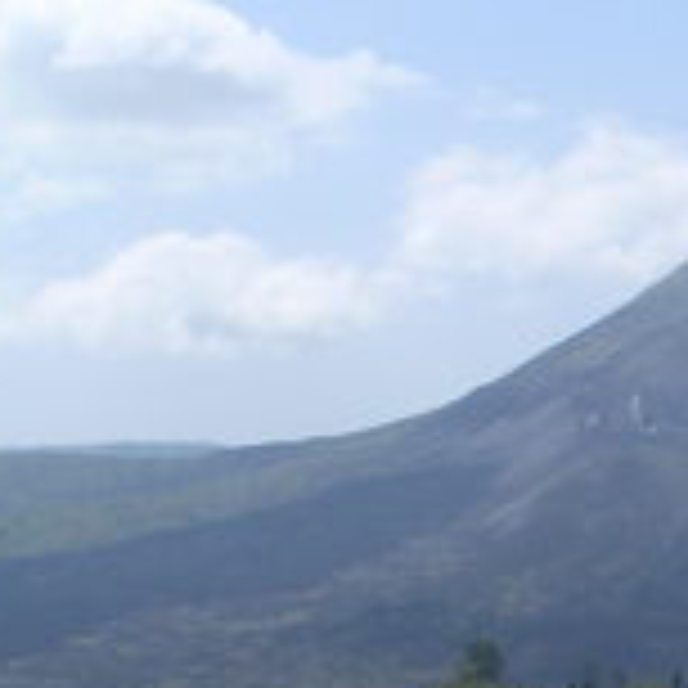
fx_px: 2473
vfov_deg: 15.7
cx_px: 1097
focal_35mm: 110
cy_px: 555
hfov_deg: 14.5
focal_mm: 5.8
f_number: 5.6
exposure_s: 1/338
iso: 100
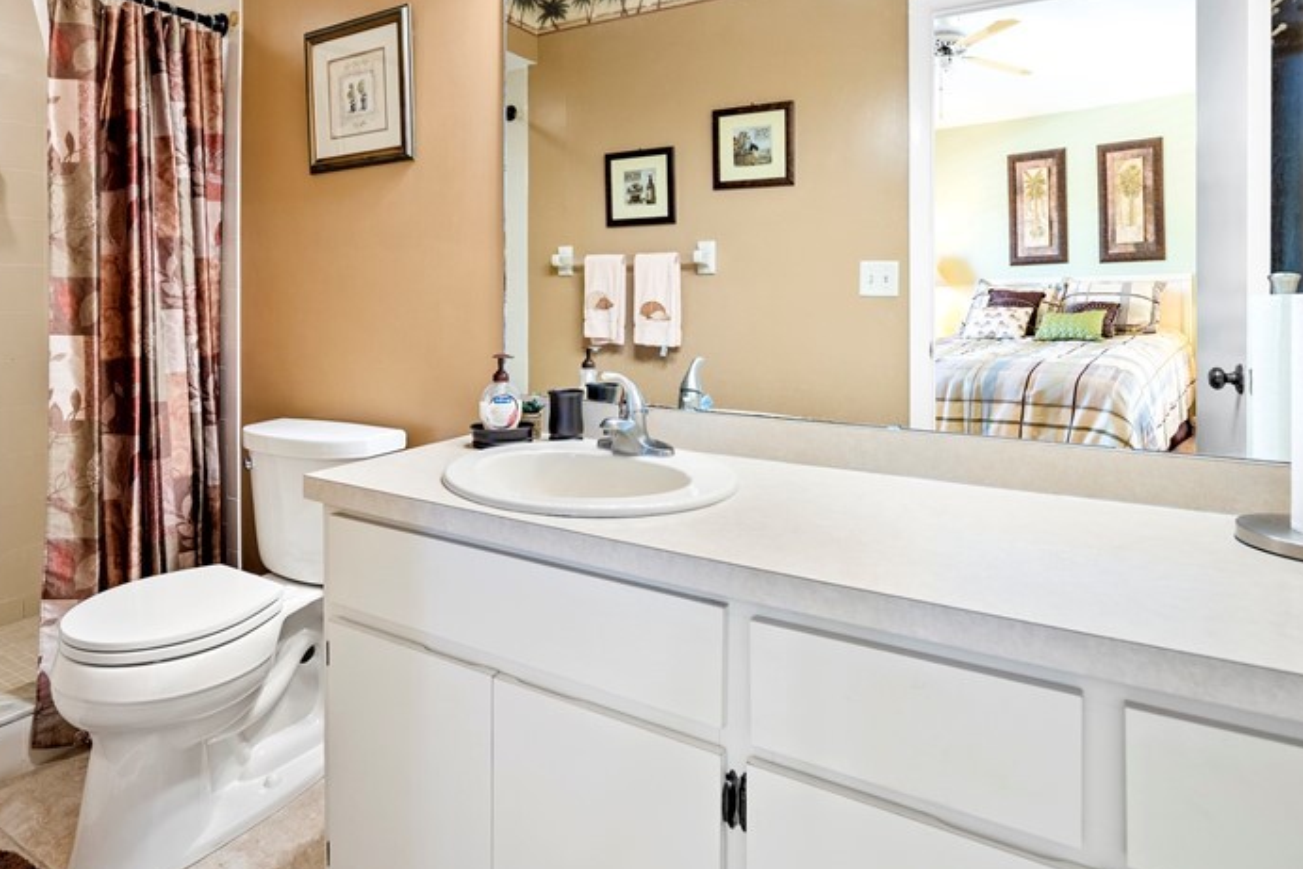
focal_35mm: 22
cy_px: 311
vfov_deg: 56.4
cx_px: 513
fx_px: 796
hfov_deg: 77.6
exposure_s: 1/15
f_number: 4
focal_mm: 14
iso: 1400
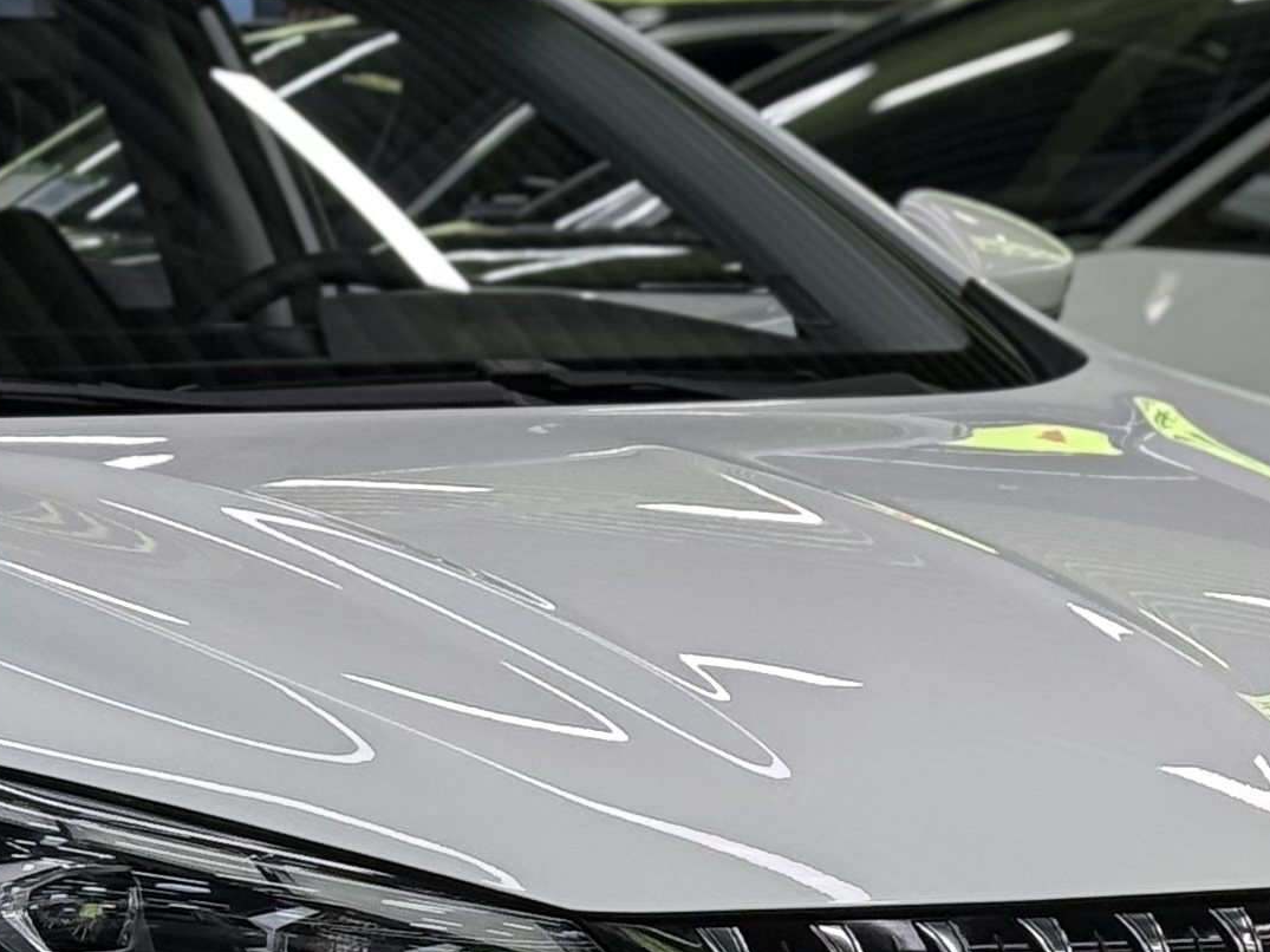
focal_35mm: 180
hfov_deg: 10.9
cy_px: 711
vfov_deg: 8.2
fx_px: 6603
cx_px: 229
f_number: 1.78
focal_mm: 6.76
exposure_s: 1/159
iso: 50
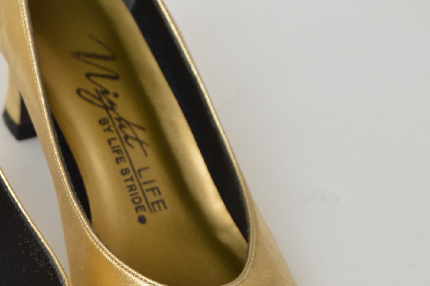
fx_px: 1742
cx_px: 91
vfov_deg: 9.3
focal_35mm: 146
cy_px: 292
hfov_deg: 14.0
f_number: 5.3
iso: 200
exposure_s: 1/160
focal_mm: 46
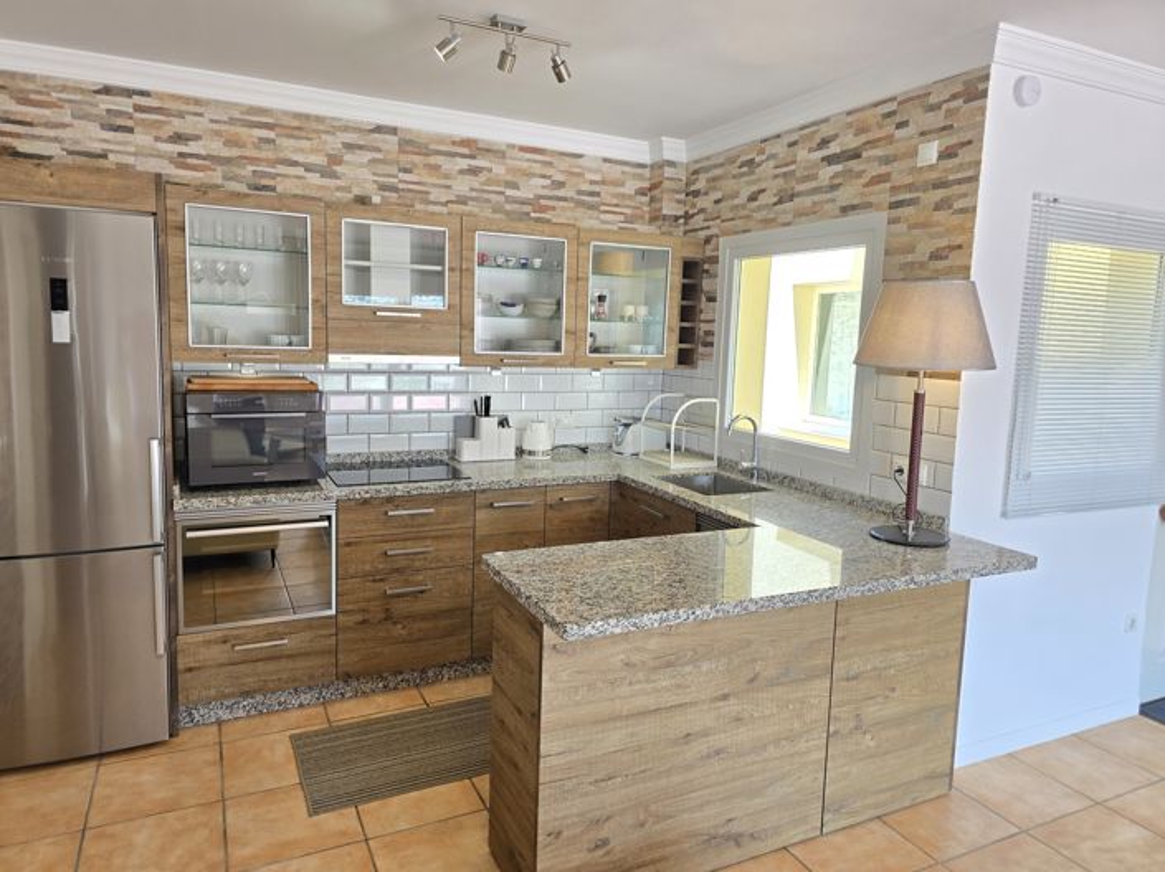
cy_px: 436
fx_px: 774
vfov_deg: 58.8
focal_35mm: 23
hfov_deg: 74.0
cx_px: 582
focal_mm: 6.3
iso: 64
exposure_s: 1/100
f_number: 1.7
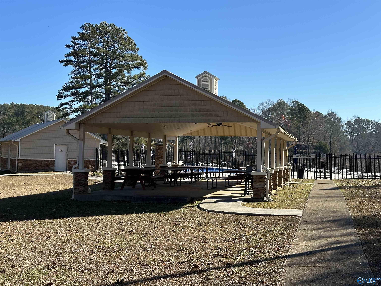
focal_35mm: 48
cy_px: 143
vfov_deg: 30.3
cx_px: 190
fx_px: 528
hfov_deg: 39.7
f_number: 1.78
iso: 64
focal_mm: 6.86
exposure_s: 1/3155
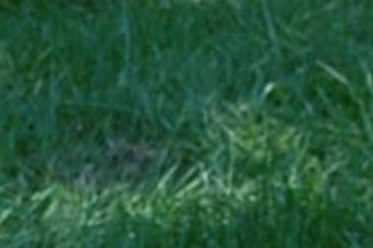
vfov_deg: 3.1
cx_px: 219
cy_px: 837
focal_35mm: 431
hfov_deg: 4.8
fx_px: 4460
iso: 200
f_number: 6.3
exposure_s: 1/160
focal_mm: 42
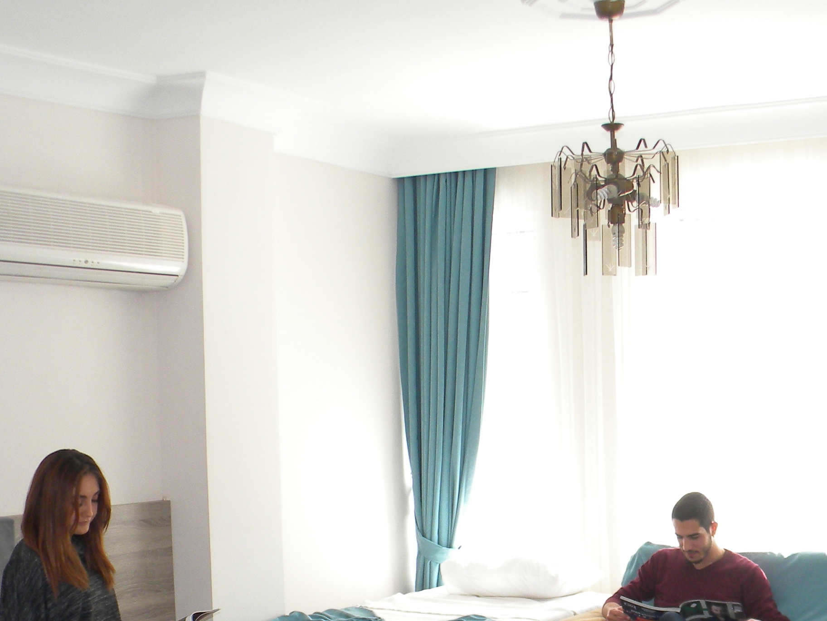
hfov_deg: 34.3
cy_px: 581
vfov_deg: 25.2
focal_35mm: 56
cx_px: 475
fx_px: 1338
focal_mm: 5
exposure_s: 1/94.8
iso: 110
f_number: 3.5
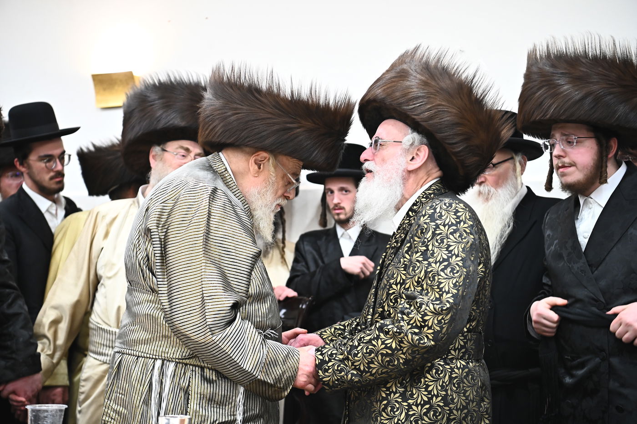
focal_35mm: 62
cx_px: 318
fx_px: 1096
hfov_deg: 32.4
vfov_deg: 21.9
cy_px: 212
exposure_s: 1/200
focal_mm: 62
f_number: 3.5
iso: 2500
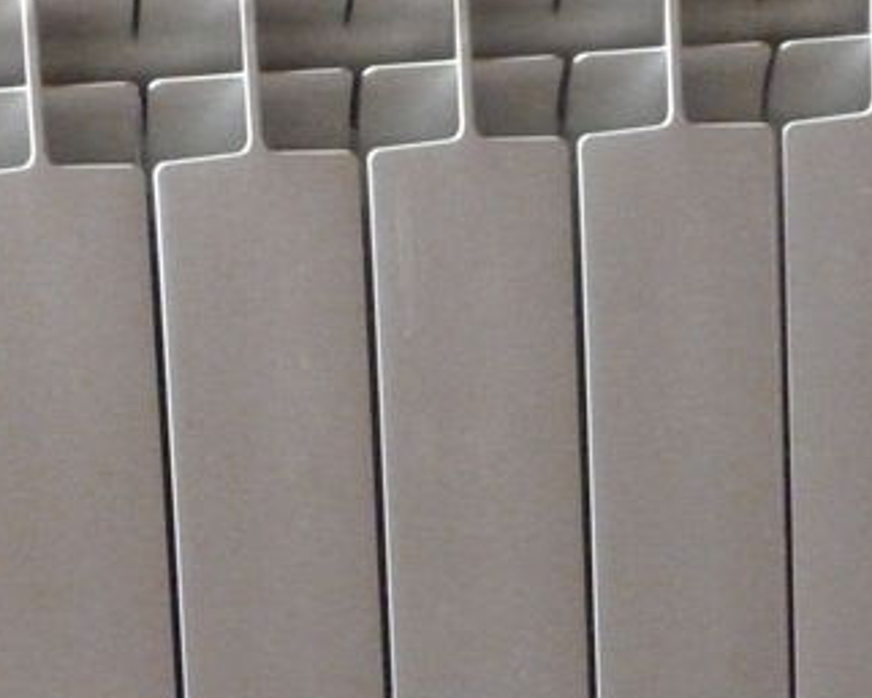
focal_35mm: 149
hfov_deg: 12.9
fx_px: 3847
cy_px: 367
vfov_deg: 10.4
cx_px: 410
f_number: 4.1
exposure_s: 1/15
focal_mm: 8.7
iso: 1600
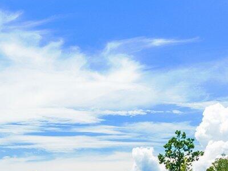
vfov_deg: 11.5
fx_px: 809
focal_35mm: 123
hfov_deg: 15.9
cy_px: 261
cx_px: 46
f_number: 4
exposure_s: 1/200
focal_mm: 12.29
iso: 100
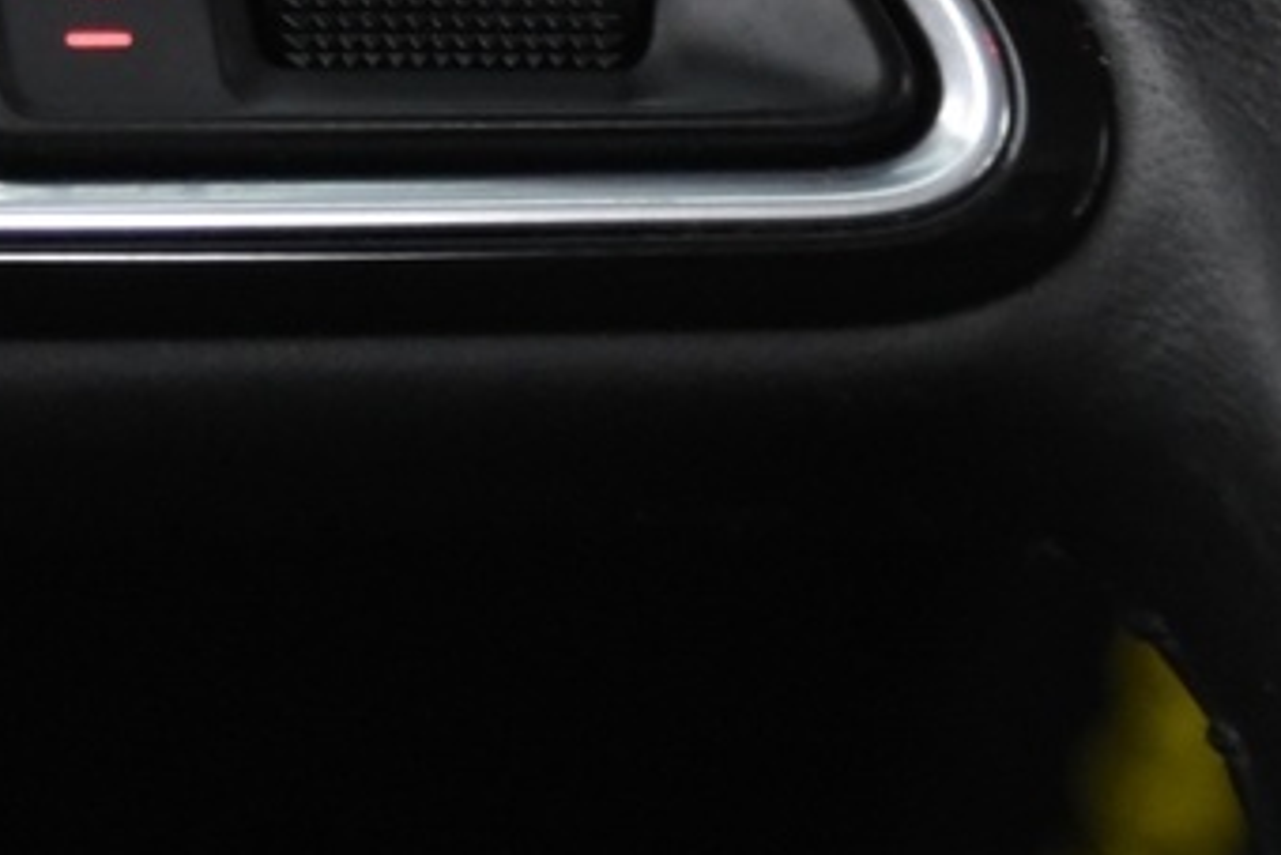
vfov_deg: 2.6
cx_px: 460
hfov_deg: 3.9
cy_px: -177
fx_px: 18617
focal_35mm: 523
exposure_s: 1/25
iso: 4000
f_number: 4
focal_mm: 110
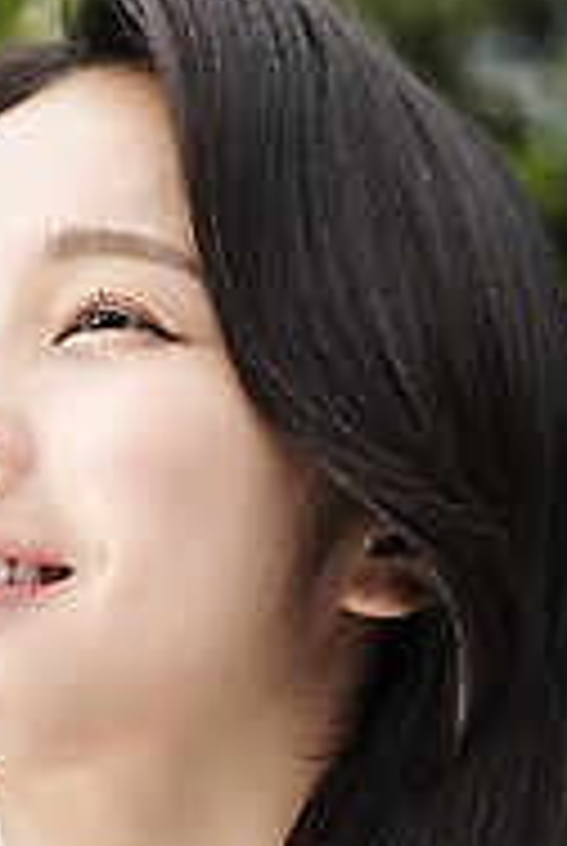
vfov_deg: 9.2
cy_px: 648
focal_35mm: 223
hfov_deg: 6.2
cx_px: 245
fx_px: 5249
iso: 100
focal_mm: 105
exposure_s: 1/400
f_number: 4
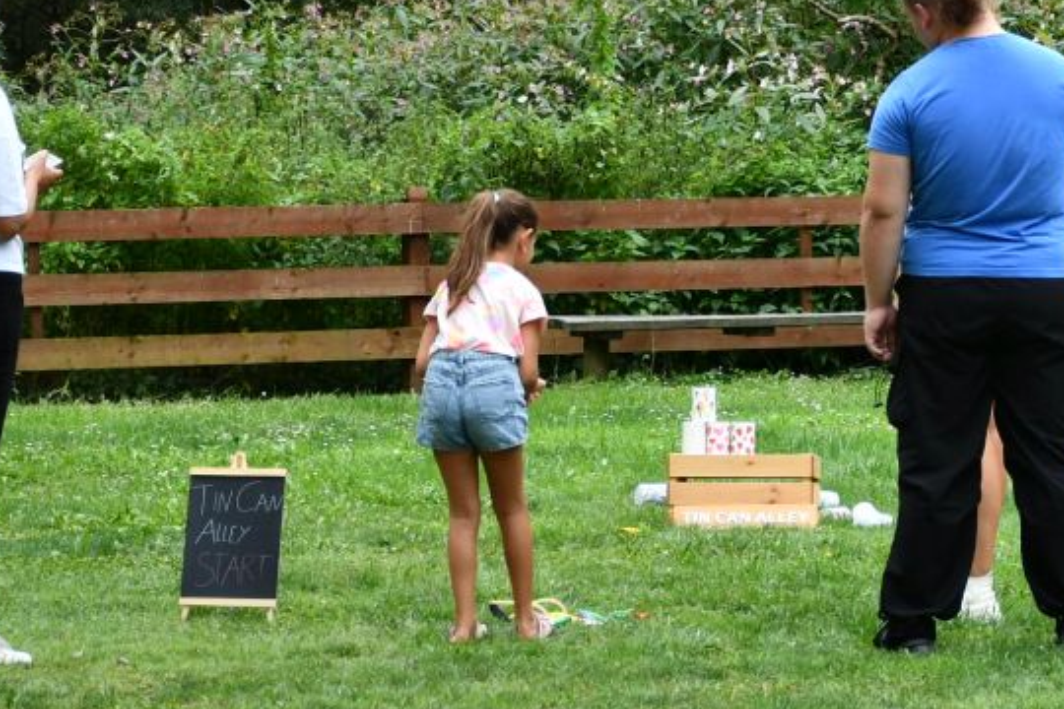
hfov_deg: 10.1
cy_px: 148
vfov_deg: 6.9
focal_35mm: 200
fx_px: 5911
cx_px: 1237
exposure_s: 1/250
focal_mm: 50
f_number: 5.6
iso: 280
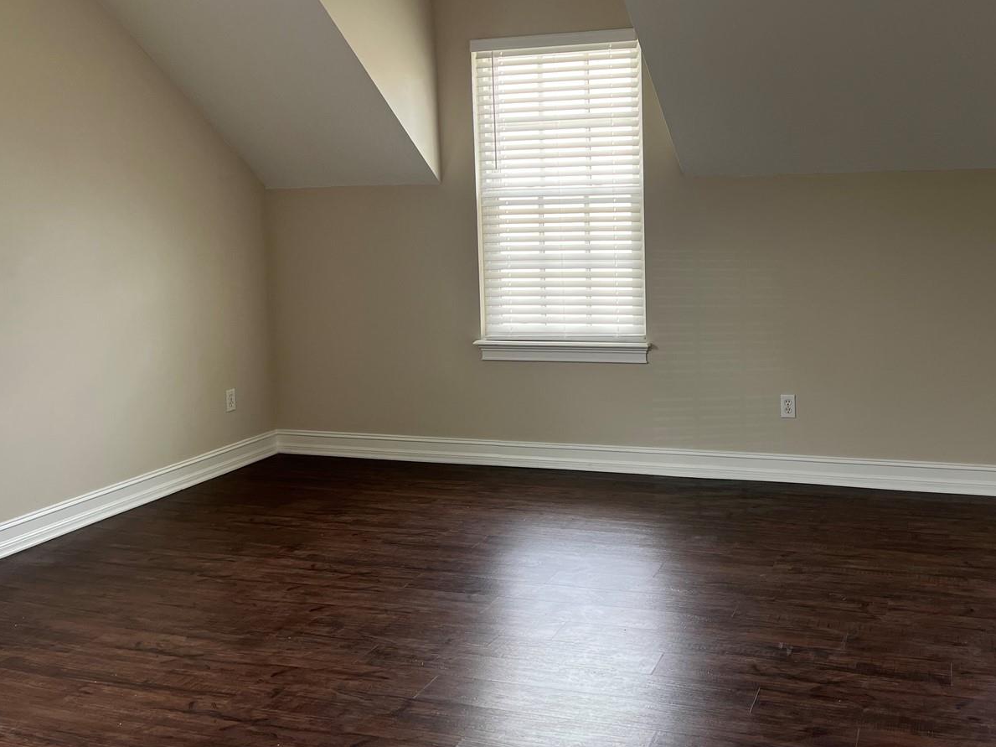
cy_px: 300
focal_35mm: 35
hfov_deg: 51.9
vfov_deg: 40.5
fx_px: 1007
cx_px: 639
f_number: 1.6
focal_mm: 5.1
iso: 80
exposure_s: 1/122
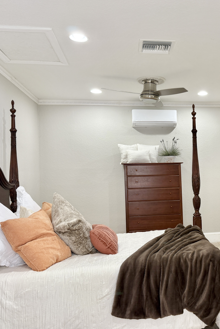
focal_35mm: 34
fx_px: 312
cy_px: 166
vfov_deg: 55.8
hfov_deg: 37.1
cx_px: 184
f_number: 1.78
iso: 125
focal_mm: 6.76
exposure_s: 1/60
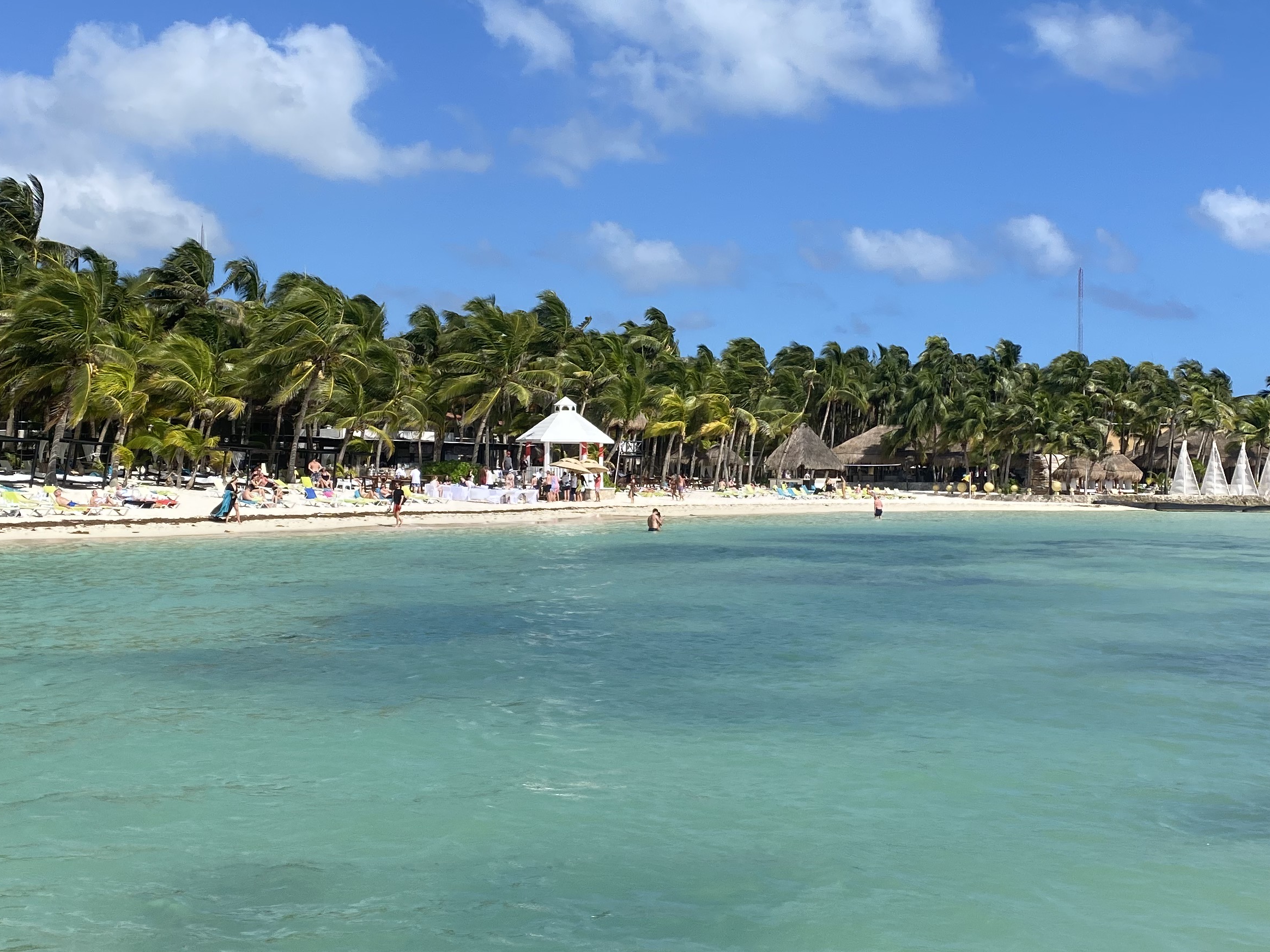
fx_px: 1651
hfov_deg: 42.1
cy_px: 414
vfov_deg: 32.1
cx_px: 622
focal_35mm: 45
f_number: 1.8
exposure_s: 1/4274
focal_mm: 4.25
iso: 32
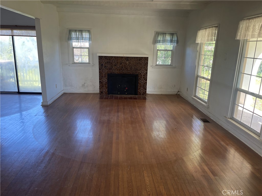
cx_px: 131
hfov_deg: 67.3
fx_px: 197
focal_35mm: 26
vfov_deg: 53.1
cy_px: 98
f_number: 1.6
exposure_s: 1/121
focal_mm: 5.1
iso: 64
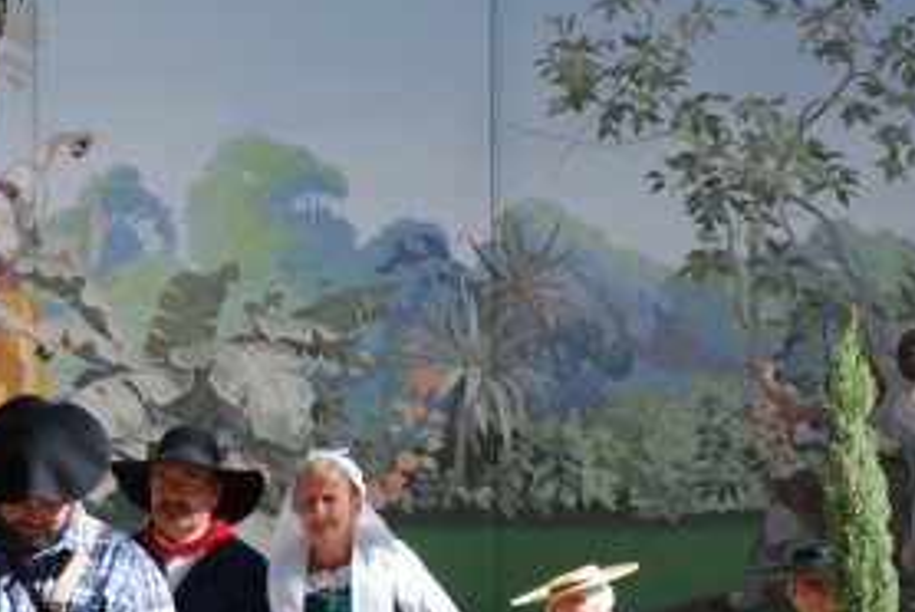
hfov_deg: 6.9
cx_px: -362
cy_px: 607
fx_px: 7480
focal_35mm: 294
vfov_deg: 4.7
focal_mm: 68
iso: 200
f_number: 5
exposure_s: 1/400
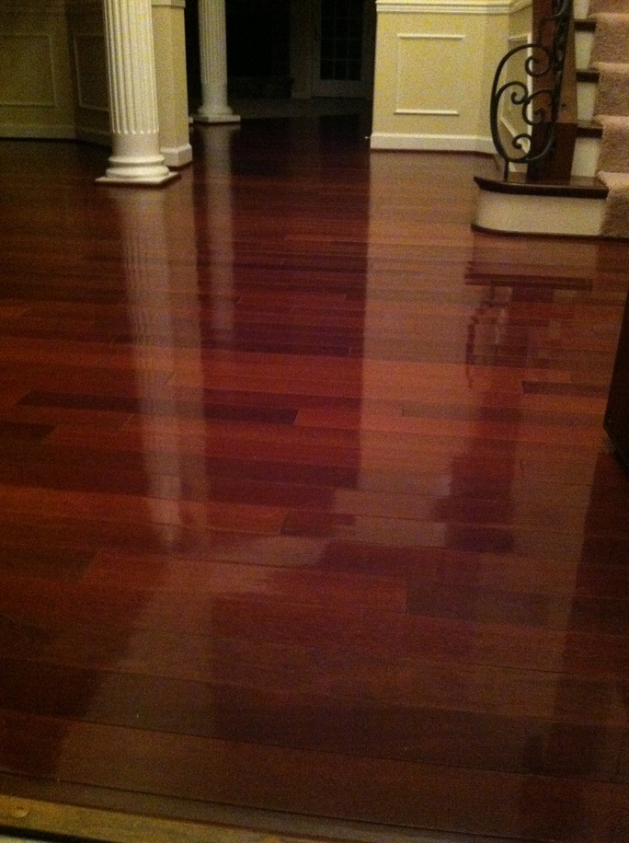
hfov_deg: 40.6
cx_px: 314
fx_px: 850
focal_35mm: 35
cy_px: 422
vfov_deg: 52.7
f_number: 2.8
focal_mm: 3.85
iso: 1000
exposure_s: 1/15
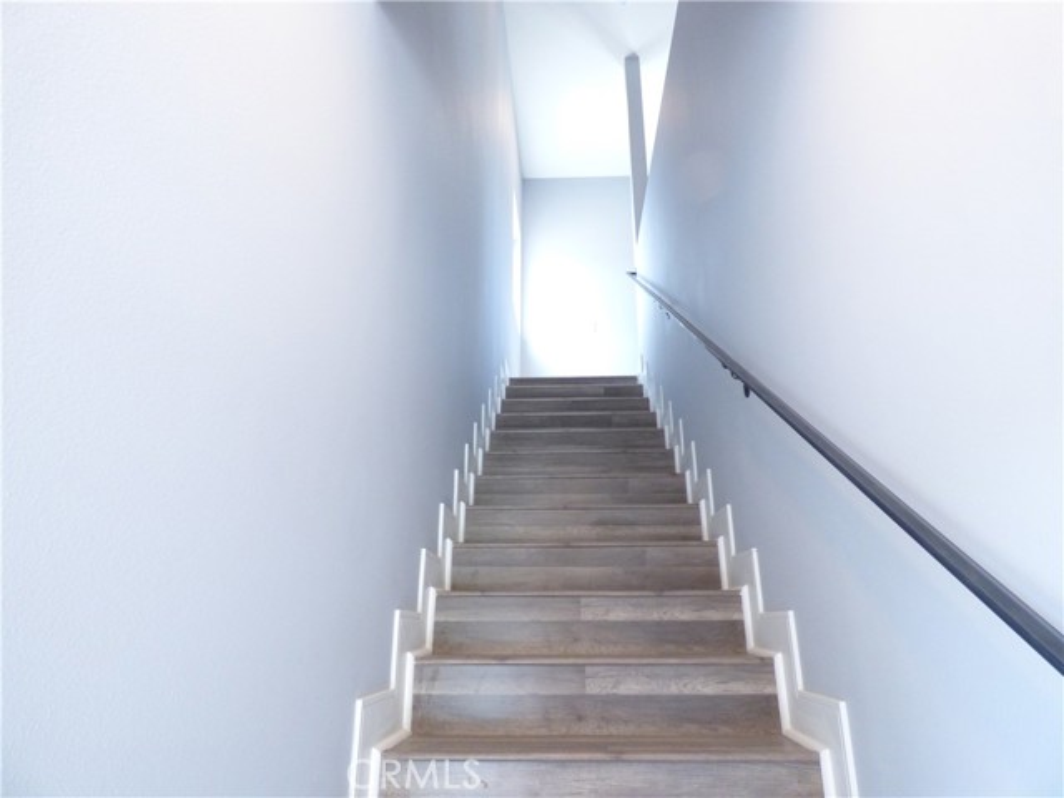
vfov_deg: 66.0
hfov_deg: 81.7
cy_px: 399
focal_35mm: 20
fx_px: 615
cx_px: 532
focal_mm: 3.58
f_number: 2.8
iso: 400
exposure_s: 1/60
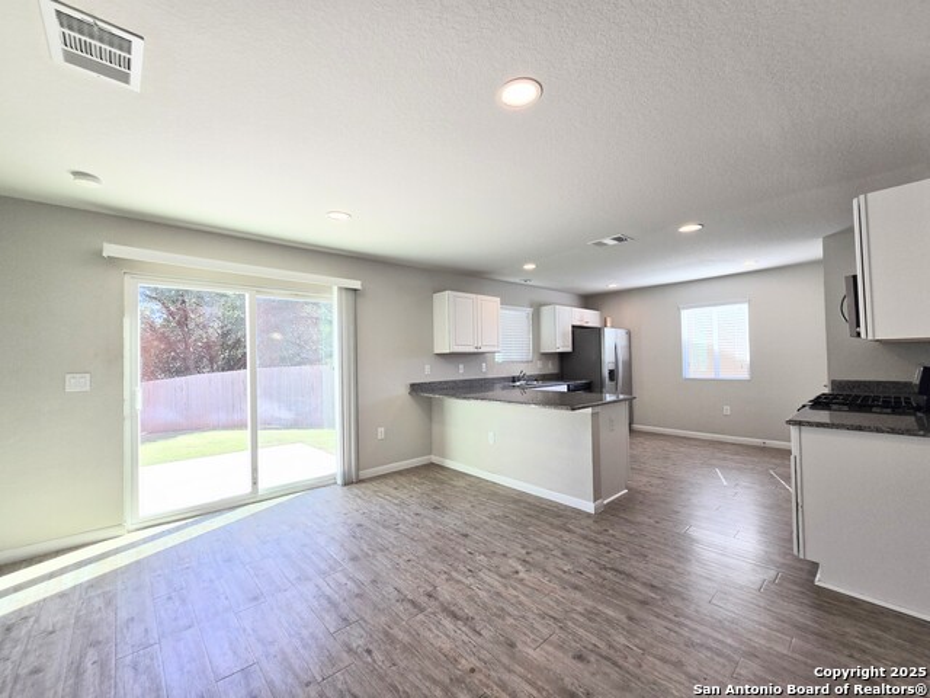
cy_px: 349
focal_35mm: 13
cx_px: 465
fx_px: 349
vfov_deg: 89.9
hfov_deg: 106.2
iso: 64
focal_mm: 2.2
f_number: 2.2
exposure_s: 1/120
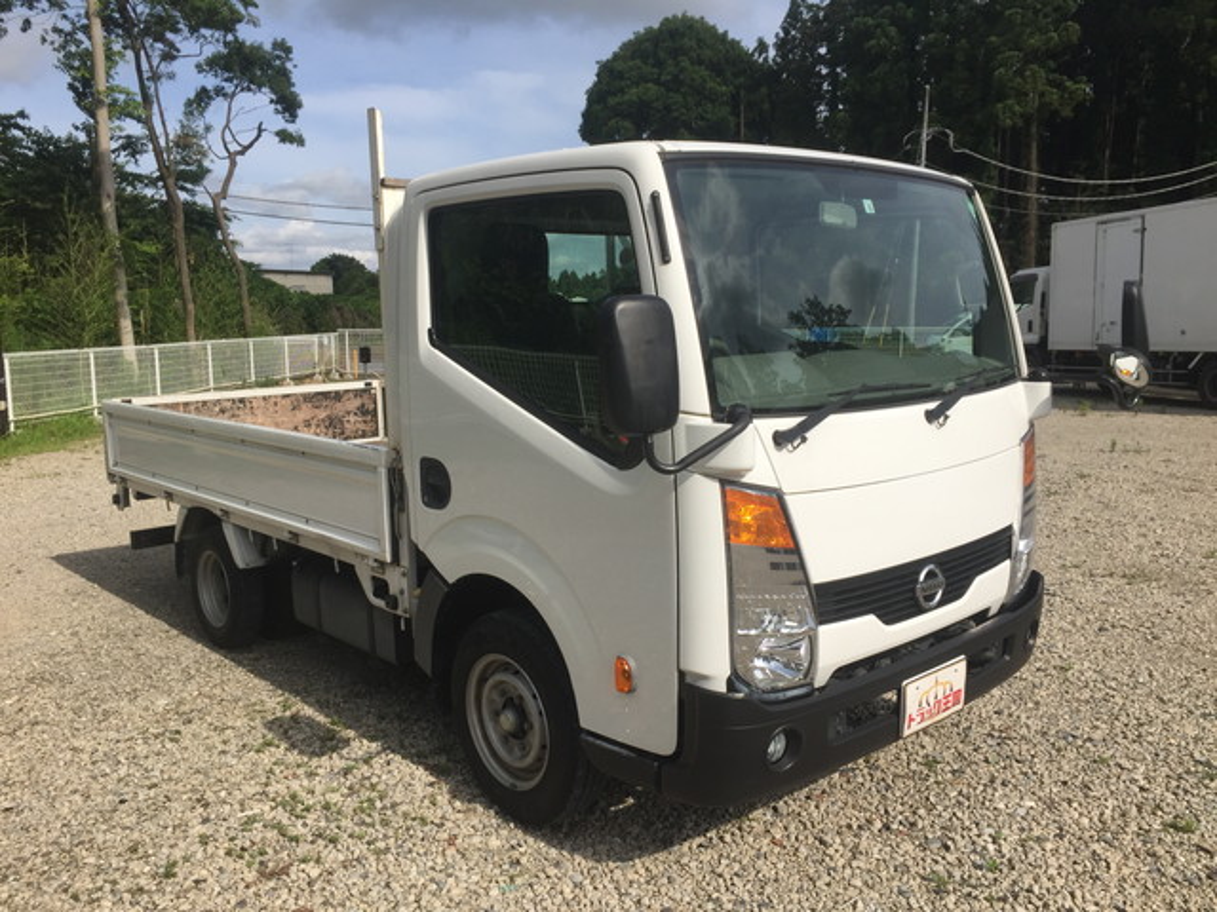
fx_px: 1020
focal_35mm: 29
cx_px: 608
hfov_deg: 61.7
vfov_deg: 48.2
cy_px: 456
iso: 32
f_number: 2.2
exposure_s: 1/2475
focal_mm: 4.15
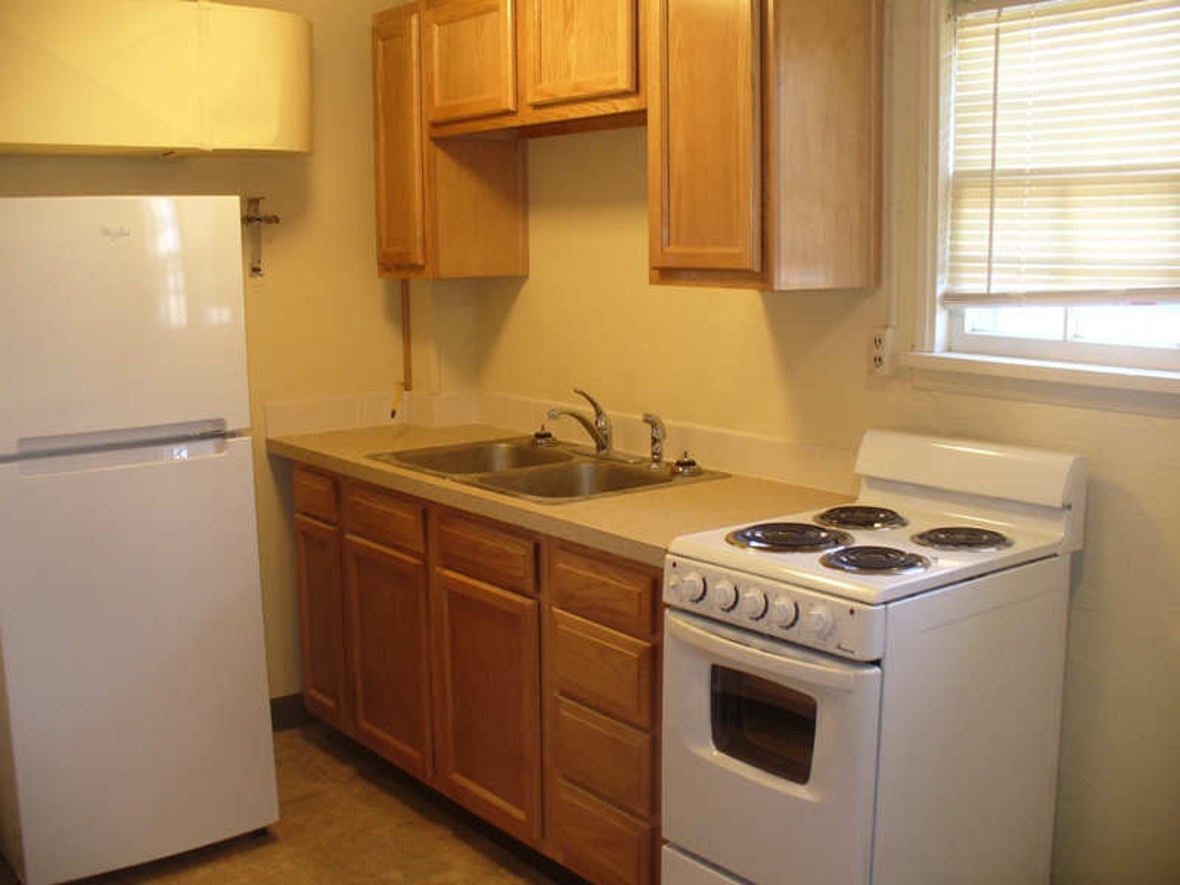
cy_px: 442
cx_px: 590
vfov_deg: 38.7
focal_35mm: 37
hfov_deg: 50.1
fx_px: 1261
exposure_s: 1/10
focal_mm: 6.1
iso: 100
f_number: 2.8
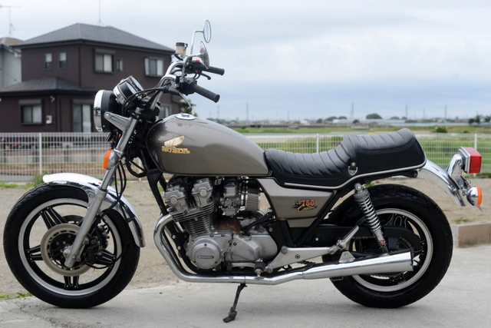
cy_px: 164
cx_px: 246
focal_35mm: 50
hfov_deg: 39.6
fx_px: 682
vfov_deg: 27.0
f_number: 5.6
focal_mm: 50
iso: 100
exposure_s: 1/125
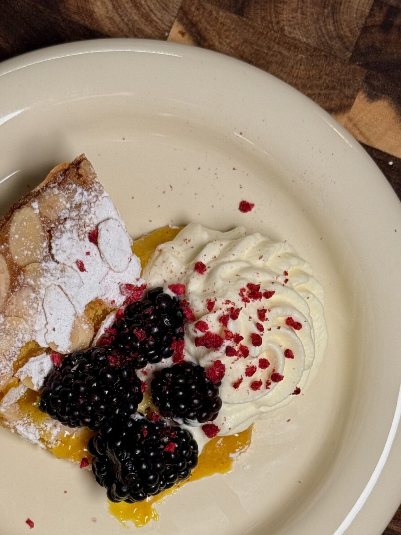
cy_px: 390
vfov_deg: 23.4
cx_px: 139
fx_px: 1282
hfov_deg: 17.7
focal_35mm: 83
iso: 100
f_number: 1.8
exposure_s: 1/60
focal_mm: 6.8
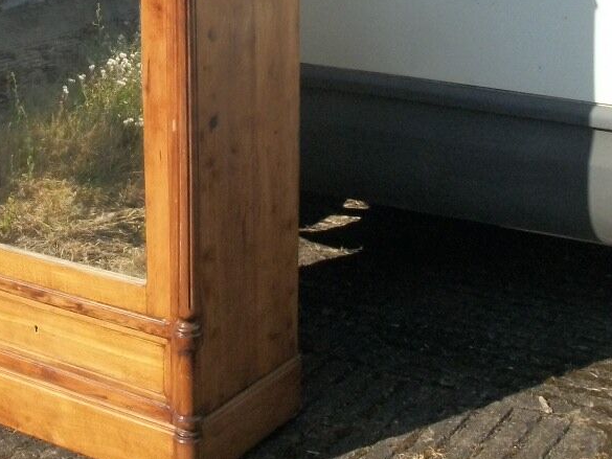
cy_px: 38
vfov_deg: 20.6
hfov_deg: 27.6
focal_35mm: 70
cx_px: 195
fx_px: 1238
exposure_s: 1/400
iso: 200
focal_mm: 5.7
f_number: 8.8
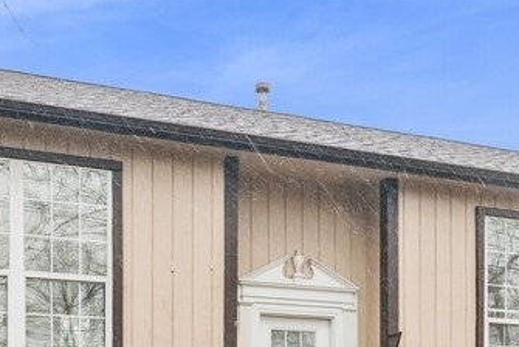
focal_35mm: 51
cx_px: 257
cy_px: 393
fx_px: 736
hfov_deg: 38.8
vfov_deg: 24.5
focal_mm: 13
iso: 200
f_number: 8
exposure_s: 1/40
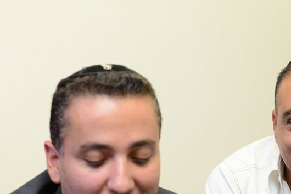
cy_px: 180
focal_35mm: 116
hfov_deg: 17.6
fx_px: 938
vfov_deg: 11.7
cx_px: 187
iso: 1600
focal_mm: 60
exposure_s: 1/125
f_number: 5
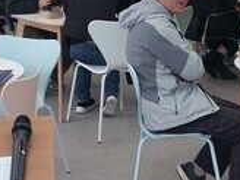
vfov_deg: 14.5
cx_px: 88
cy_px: -86
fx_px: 659
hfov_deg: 20.6
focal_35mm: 95
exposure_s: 1/60
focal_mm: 4
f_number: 1.8
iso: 40
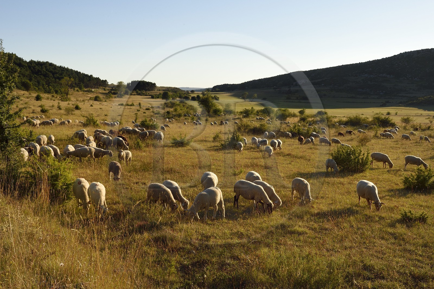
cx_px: 217
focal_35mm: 38
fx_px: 458
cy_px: 144
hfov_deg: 50.7
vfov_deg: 35.0
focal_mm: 38
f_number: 16
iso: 400
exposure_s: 1/200
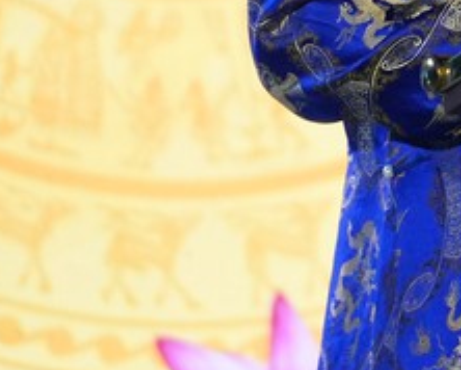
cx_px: 924
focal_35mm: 855
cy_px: -128
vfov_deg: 1.8
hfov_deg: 2.3
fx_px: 11677
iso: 1600
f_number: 5.6
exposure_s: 1/250
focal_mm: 135
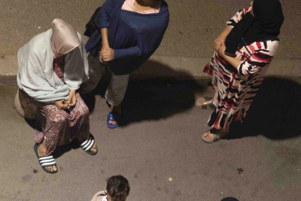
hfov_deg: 7.1
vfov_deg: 4.8
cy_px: 116
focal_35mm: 284
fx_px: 2374
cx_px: -198
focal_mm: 85
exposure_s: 1/60
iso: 1000
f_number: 1.4
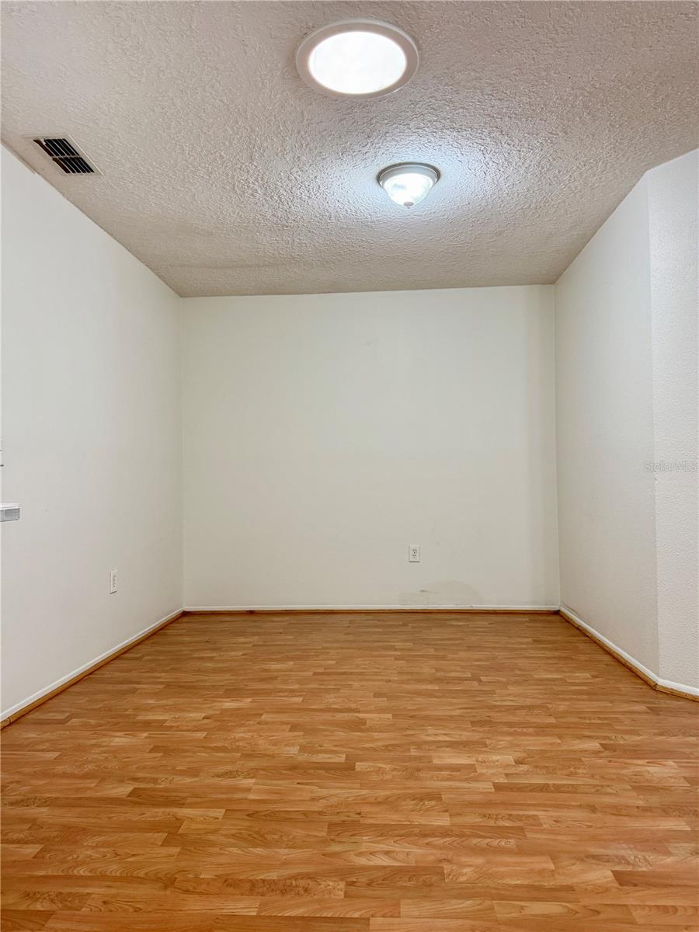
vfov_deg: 71.6
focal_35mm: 24
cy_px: 466
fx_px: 646
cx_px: 350
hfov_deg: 56.8
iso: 200
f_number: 1.78
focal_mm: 6.76
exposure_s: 1/120
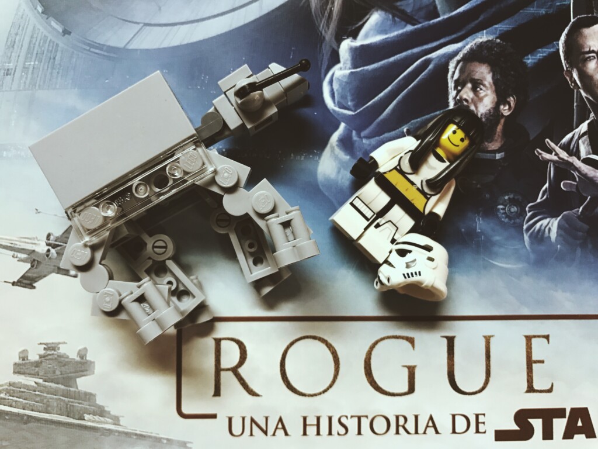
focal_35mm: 28
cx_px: 299
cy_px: 224
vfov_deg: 49.7
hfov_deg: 63.4
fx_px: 484
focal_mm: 3.99
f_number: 1.8
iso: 40
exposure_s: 1/15
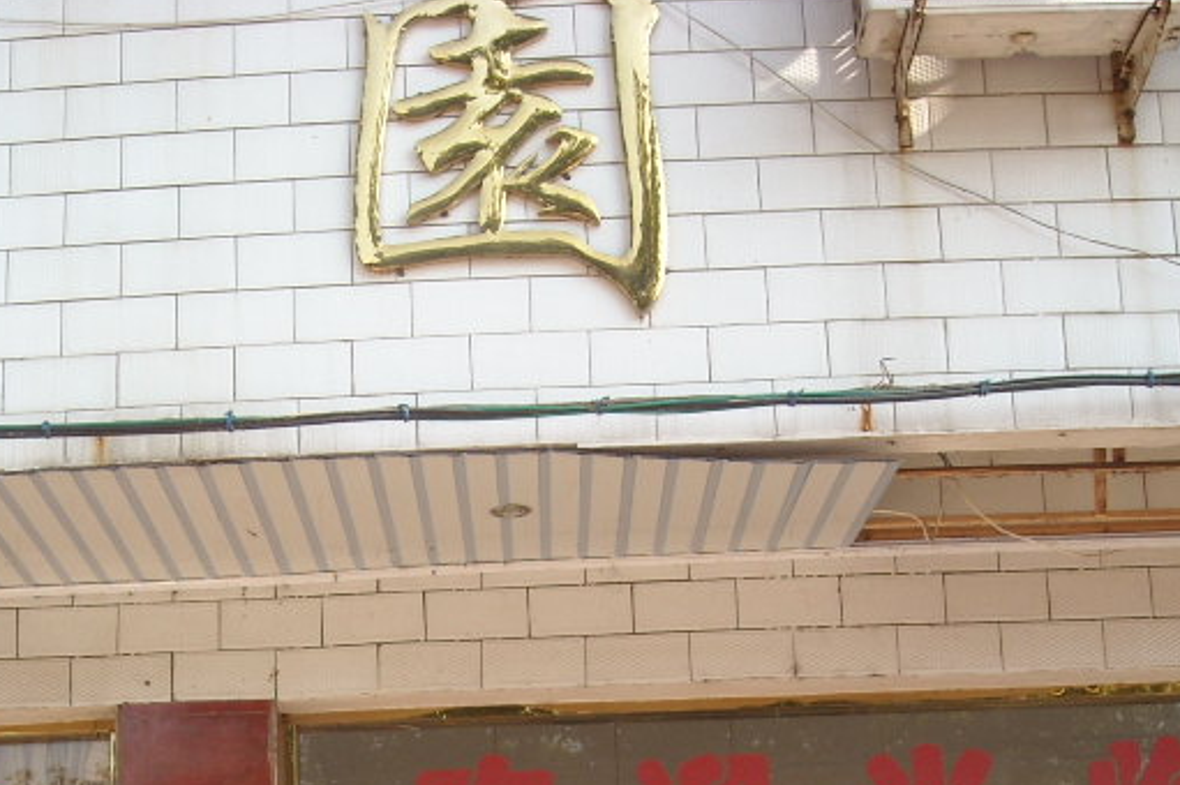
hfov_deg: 27.5
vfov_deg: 18.0
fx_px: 2391
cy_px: 854
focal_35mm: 73
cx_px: 374
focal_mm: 5.7
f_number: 2.8
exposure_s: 1/260
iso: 64
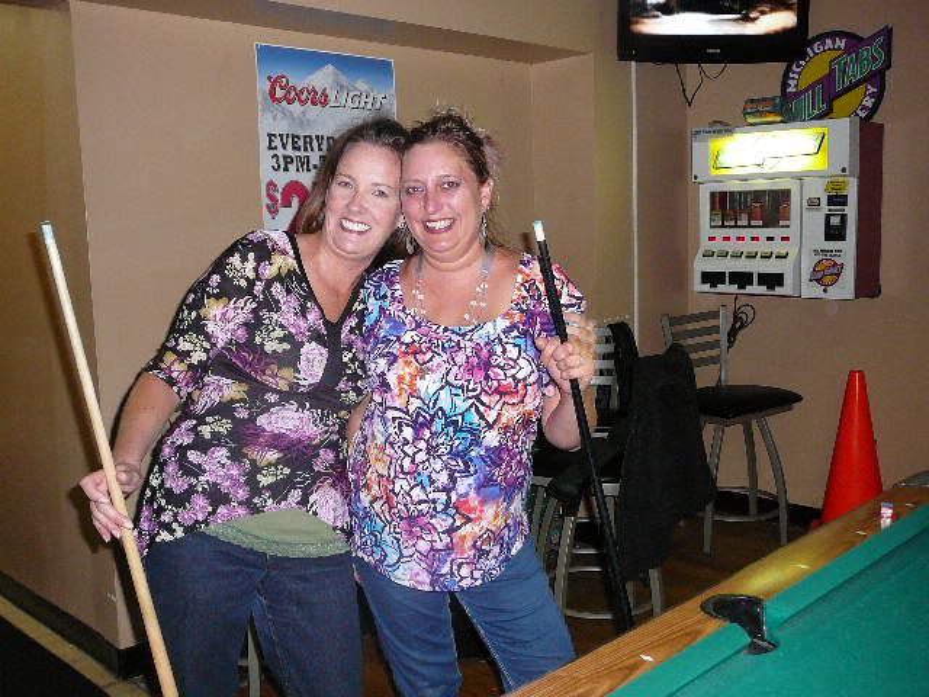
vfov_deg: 40.7
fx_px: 939
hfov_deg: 52.6
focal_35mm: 35
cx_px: 464
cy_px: 348
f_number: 2.8
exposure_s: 1/30
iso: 250
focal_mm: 5.2
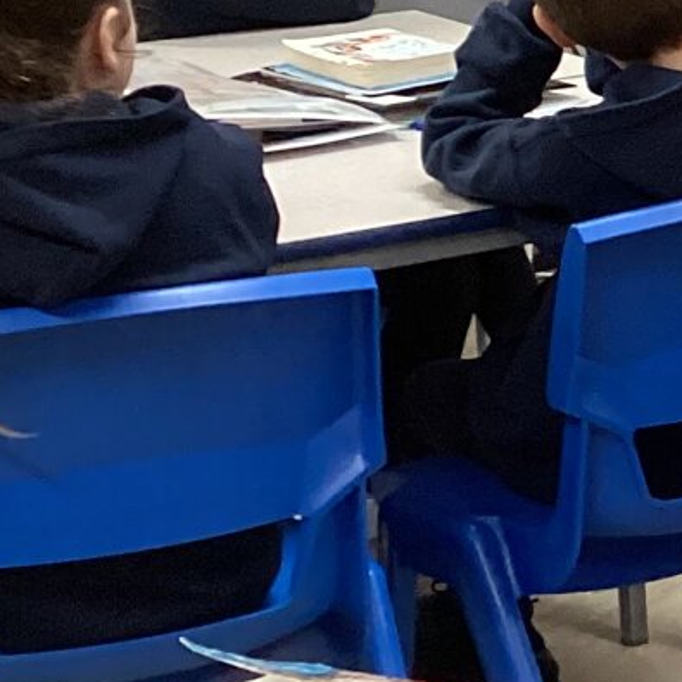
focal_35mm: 142
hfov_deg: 11.3
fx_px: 3165
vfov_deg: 12.3
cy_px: 237
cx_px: 1285
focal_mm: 3.3
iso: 200
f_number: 2.4
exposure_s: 1/50
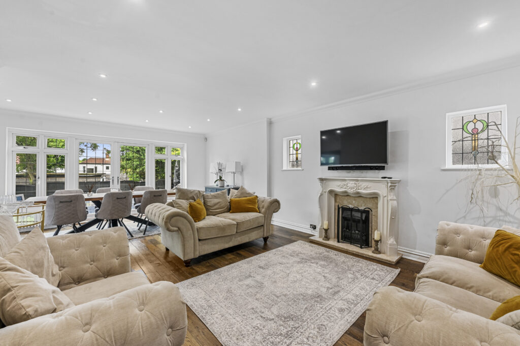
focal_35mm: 14
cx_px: 260
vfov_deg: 81.1
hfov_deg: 104.3
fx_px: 202
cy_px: 173
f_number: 8
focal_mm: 14
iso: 400
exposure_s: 1/2
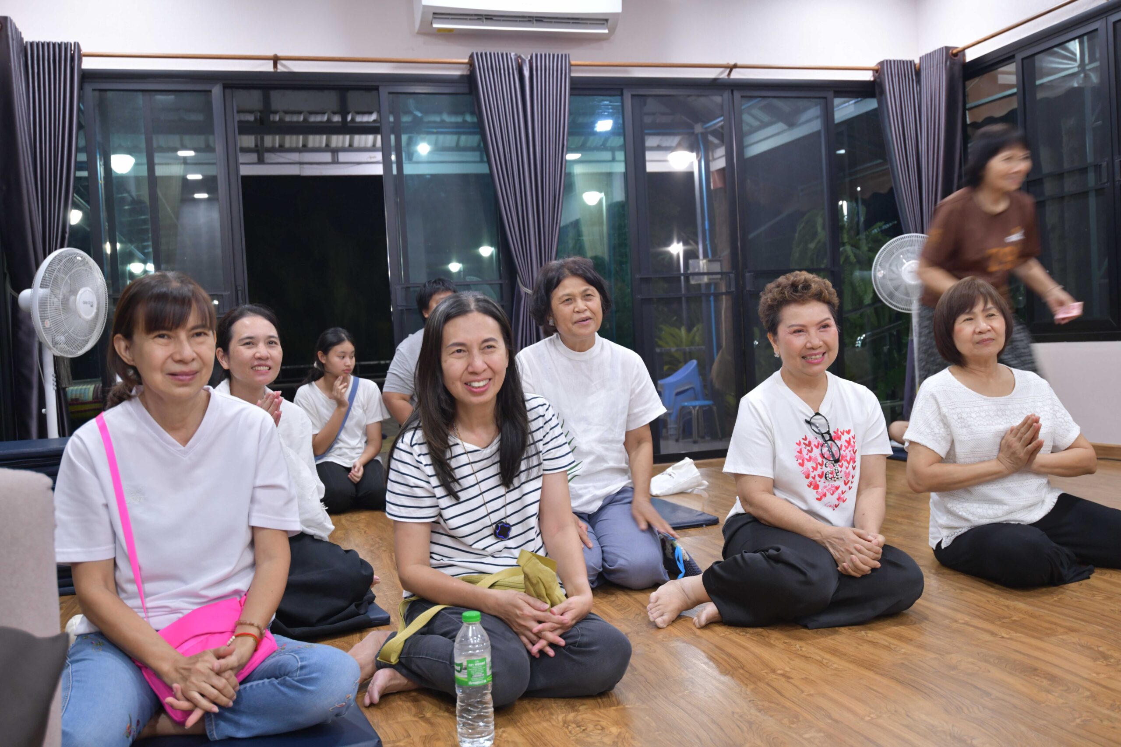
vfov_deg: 37.9
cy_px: 374
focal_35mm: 35
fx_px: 1090
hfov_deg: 54.4
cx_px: 560
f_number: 4.5
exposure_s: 1/30
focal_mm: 35
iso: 800
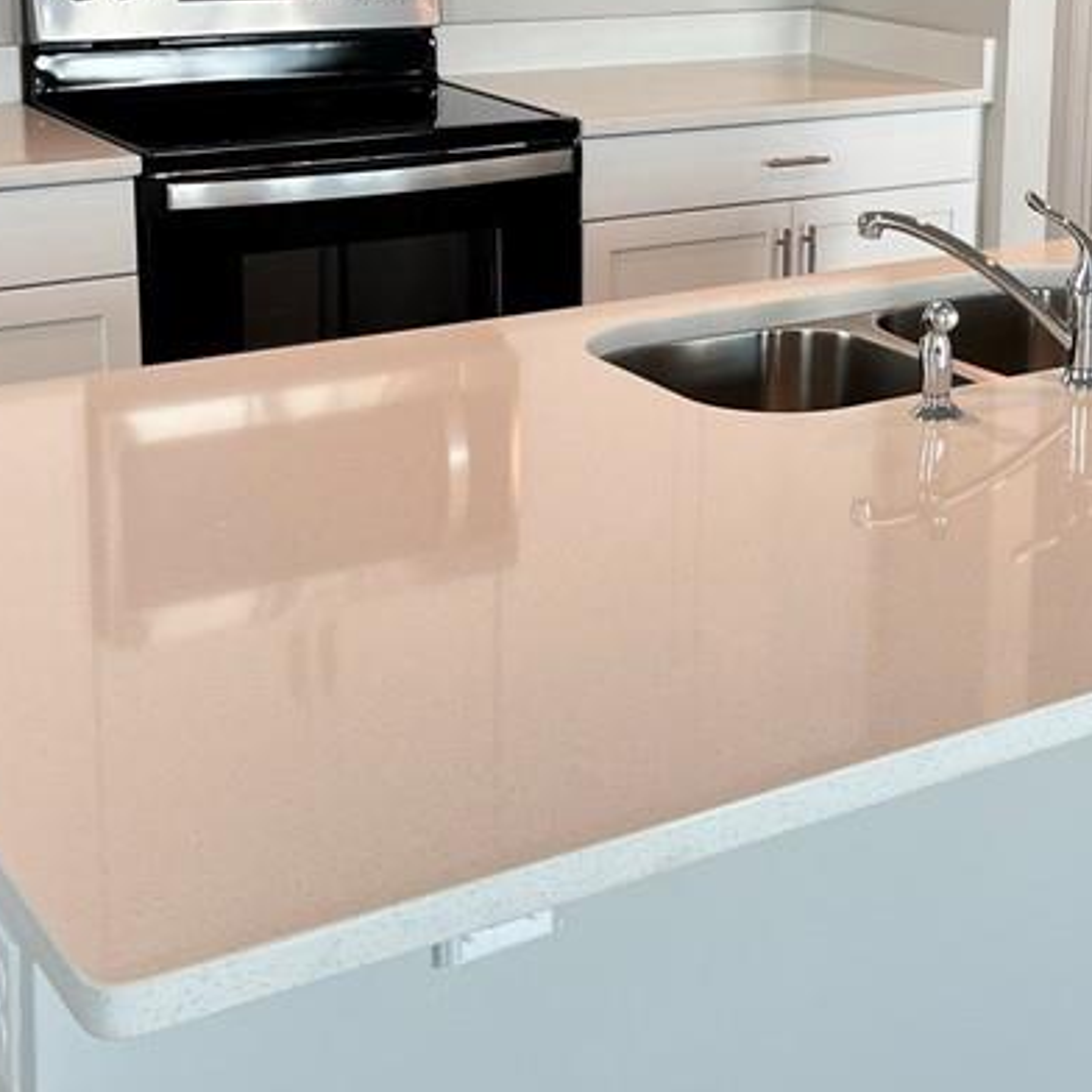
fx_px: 2141
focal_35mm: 60
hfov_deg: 27.9
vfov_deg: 27.9
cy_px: 184
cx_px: 894
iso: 80
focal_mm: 5.7
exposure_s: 1/120
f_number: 1.5
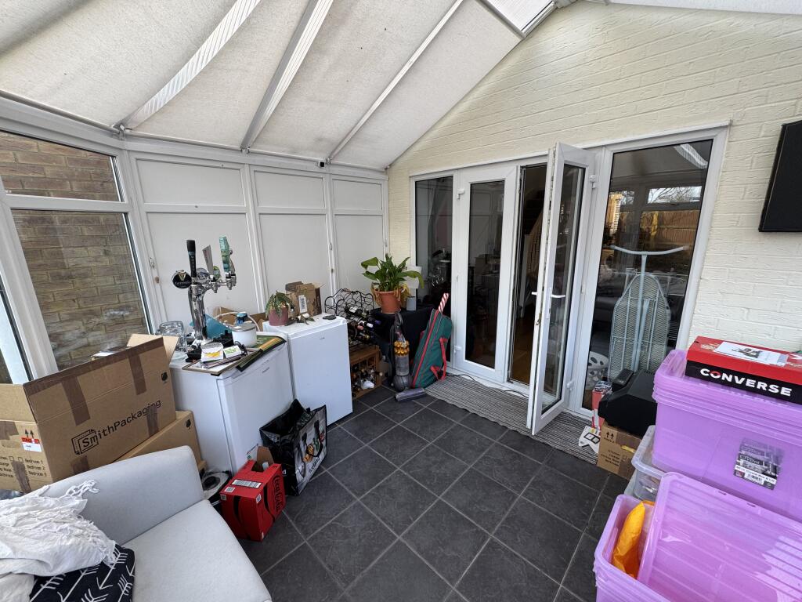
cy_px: 301
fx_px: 324
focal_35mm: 14
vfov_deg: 85.7
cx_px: 401
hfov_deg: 102.1
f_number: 2.2
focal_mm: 2.22
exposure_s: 1/99
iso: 80
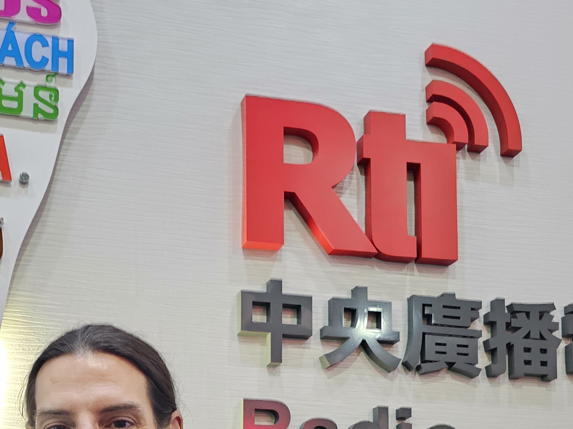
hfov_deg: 32.0
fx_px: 977
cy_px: 547
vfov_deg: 22.4
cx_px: 137
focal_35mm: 59
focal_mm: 6.3
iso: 640
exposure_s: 1/60
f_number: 1.7
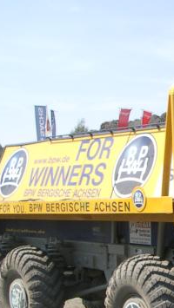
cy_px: 212
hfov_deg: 13.3
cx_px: 255
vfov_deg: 24.6
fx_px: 705
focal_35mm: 86
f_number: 4.3
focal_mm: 5.8
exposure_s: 1/400
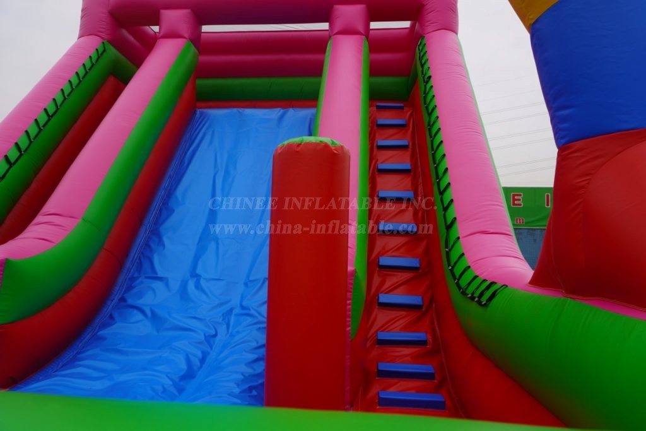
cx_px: 323
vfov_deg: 53.1
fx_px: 431
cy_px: 216
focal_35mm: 24
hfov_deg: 73.7
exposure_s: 1/100
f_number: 7.1
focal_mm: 16
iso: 100
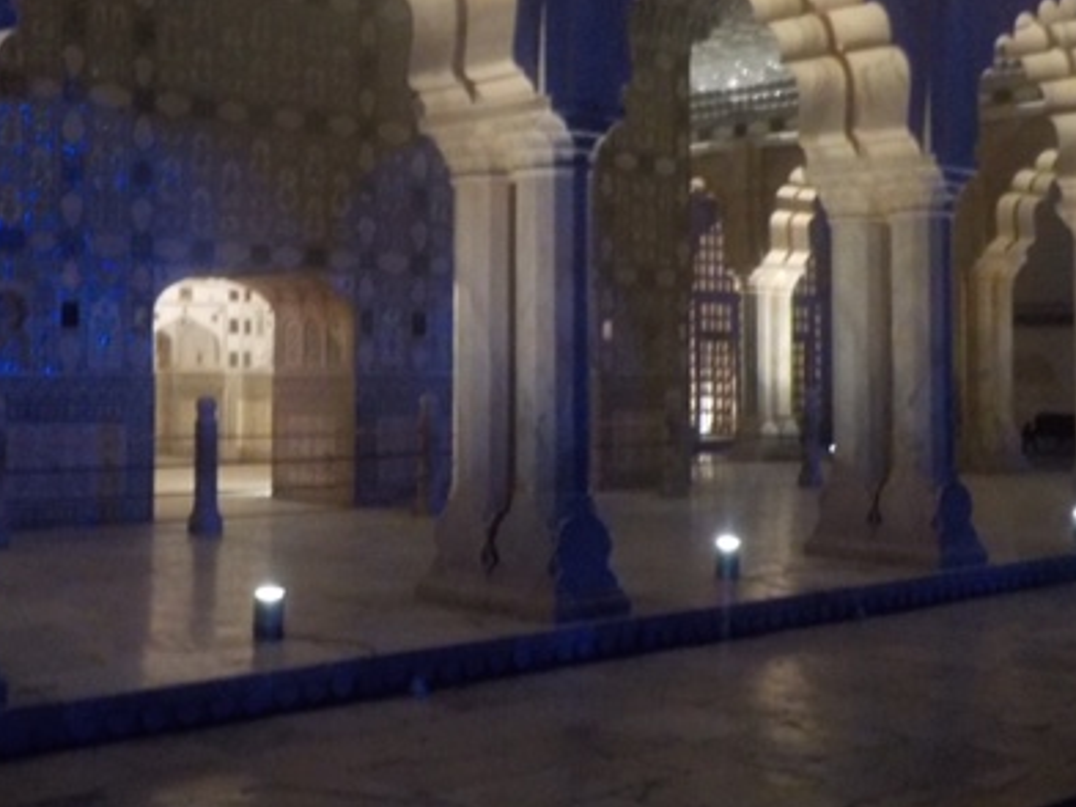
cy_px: 280
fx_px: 1523
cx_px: 404
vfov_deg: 29.5
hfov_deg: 38.7
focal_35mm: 49
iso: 800
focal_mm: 4.1
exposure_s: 1/6
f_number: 3.3
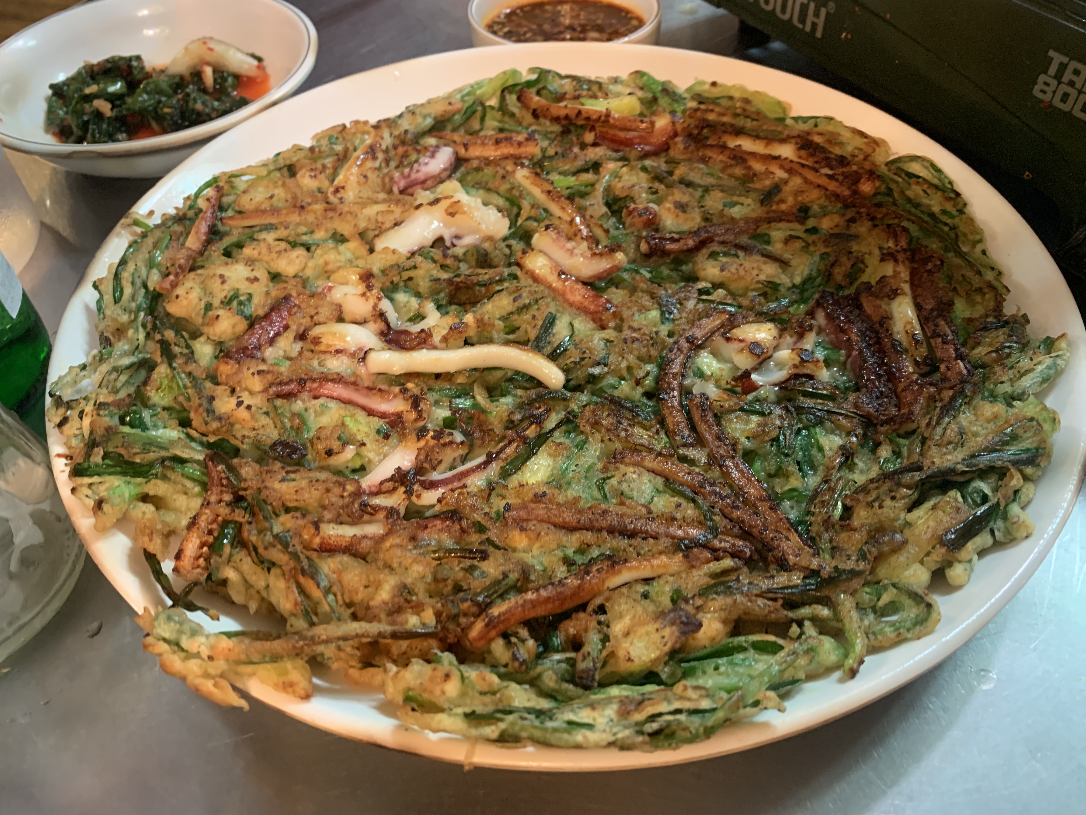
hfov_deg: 67.3
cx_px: 543
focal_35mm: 26
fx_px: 816
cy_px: 408
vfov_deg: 53.1
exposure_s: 1/40
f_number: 1.8
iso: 400
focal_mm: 4.25
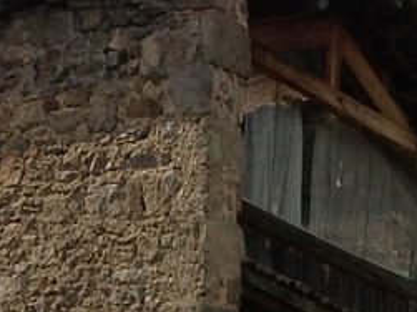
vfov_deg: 6.2
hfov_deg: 8.9
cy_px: 910
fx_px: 2685
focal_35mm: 223
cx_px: 103
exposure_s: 1/1513
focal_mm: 4.28
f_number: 2.4
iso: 50
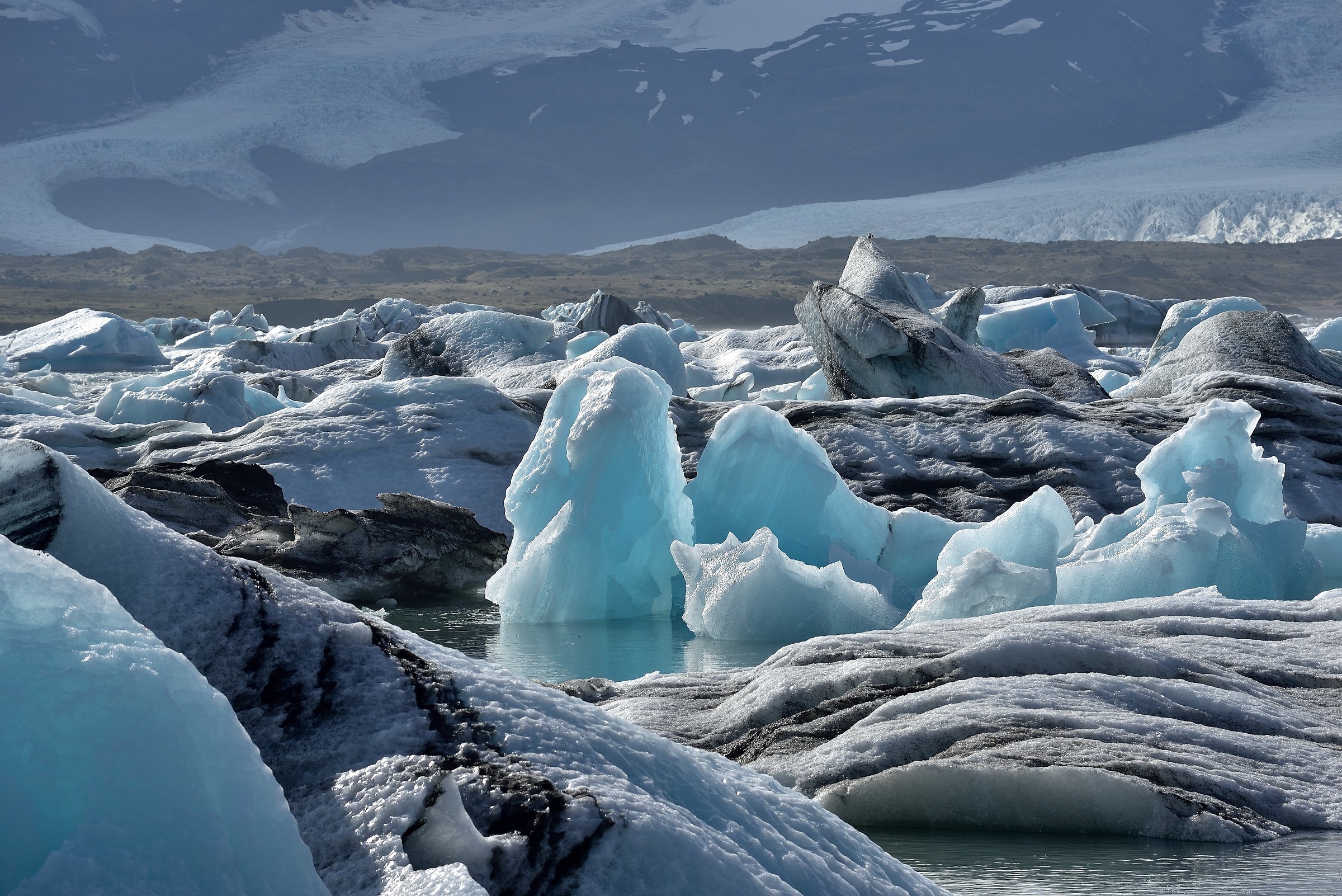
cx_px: 671
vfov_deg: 6.9
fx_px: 7458
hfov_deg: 10.3
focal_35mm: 200
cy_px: 448
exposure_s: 1/800
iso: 100
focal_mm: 200
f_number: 9
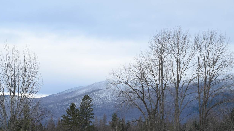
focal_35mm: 134
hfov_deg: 15.9
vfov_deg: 9.0
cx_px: 33
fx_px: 831
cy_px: 100
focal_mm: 34
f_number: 8
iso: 400
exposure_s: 1/250
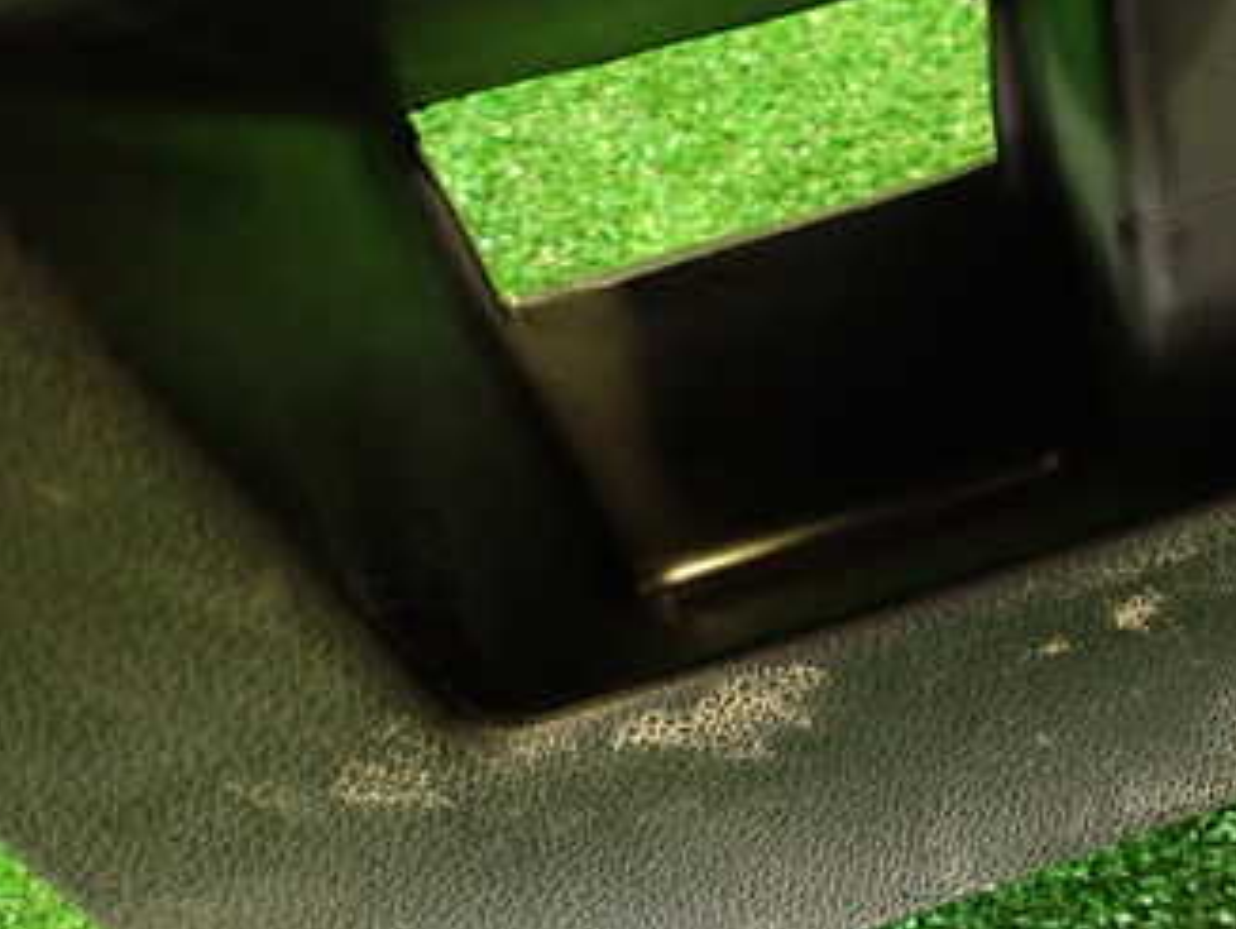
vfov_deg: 31.4
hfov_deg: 39.4
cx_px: 1012
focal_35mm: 46
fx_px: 1644
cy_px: 603
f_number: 2
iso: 640
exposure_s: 1/30
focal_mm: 4.5
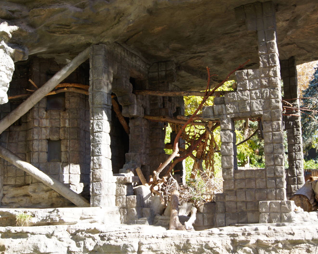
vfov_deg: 29.7
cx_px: 185
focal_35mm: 51
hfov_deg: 36.6
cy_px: 128
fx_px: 480
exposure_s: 1/80
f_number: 9
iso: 200
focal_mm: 30
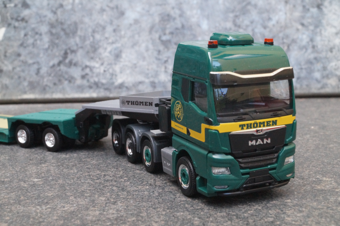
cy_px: 113
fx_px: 496
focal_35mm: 52
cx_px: 170
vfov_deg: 25.7
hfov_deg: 37.9
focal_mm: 35
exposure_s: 1/30
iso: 3200
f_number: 22
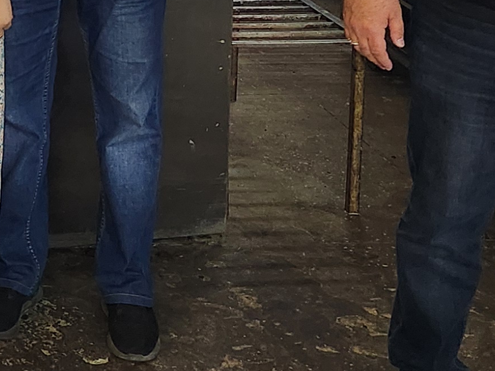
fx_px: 1501
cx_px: -166
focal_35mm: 105
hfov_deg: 17.5
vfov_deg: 12.9
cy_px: -273
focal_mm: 5.4
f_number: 1.8
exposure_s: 1/100
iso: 400
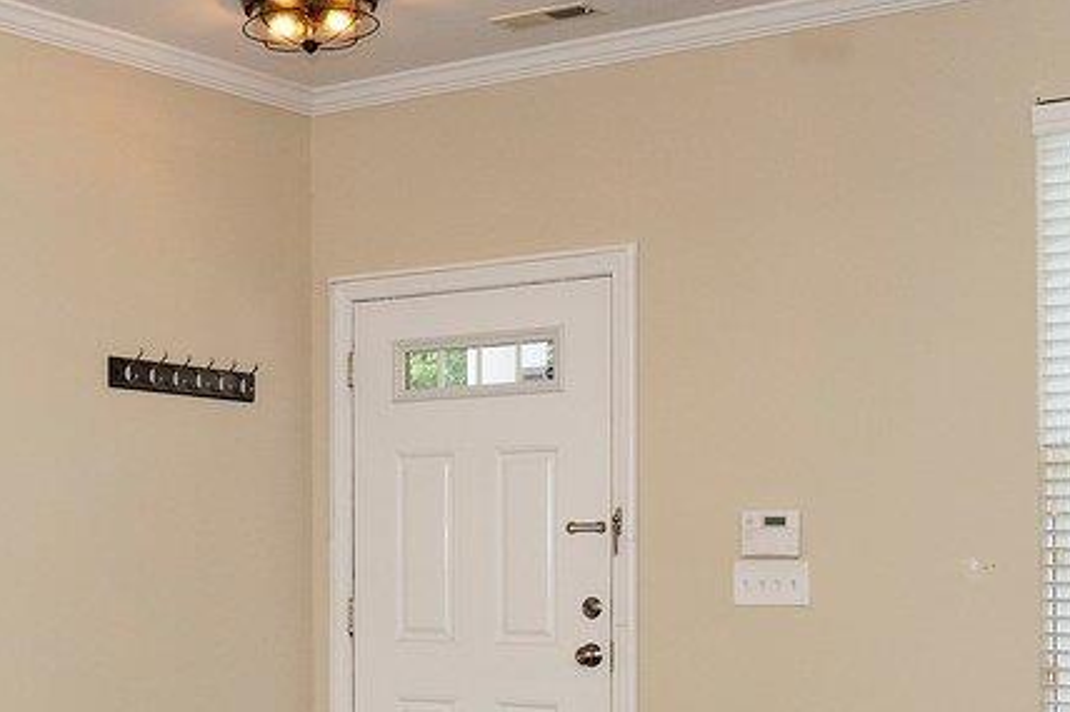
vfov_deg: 19.8
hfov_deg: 28.9
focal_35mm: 67
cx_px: 115
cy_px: 663
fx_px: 1991
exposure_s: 1/80
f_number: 7.1
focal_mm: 14
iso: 640
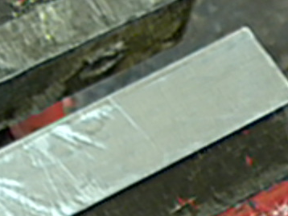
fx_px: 833
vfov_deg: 14.8
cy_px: 133
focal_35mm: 100
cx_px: -10
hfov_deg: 19.0
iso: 400
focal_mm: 6.3
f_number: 3.1
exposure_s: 1/11.2
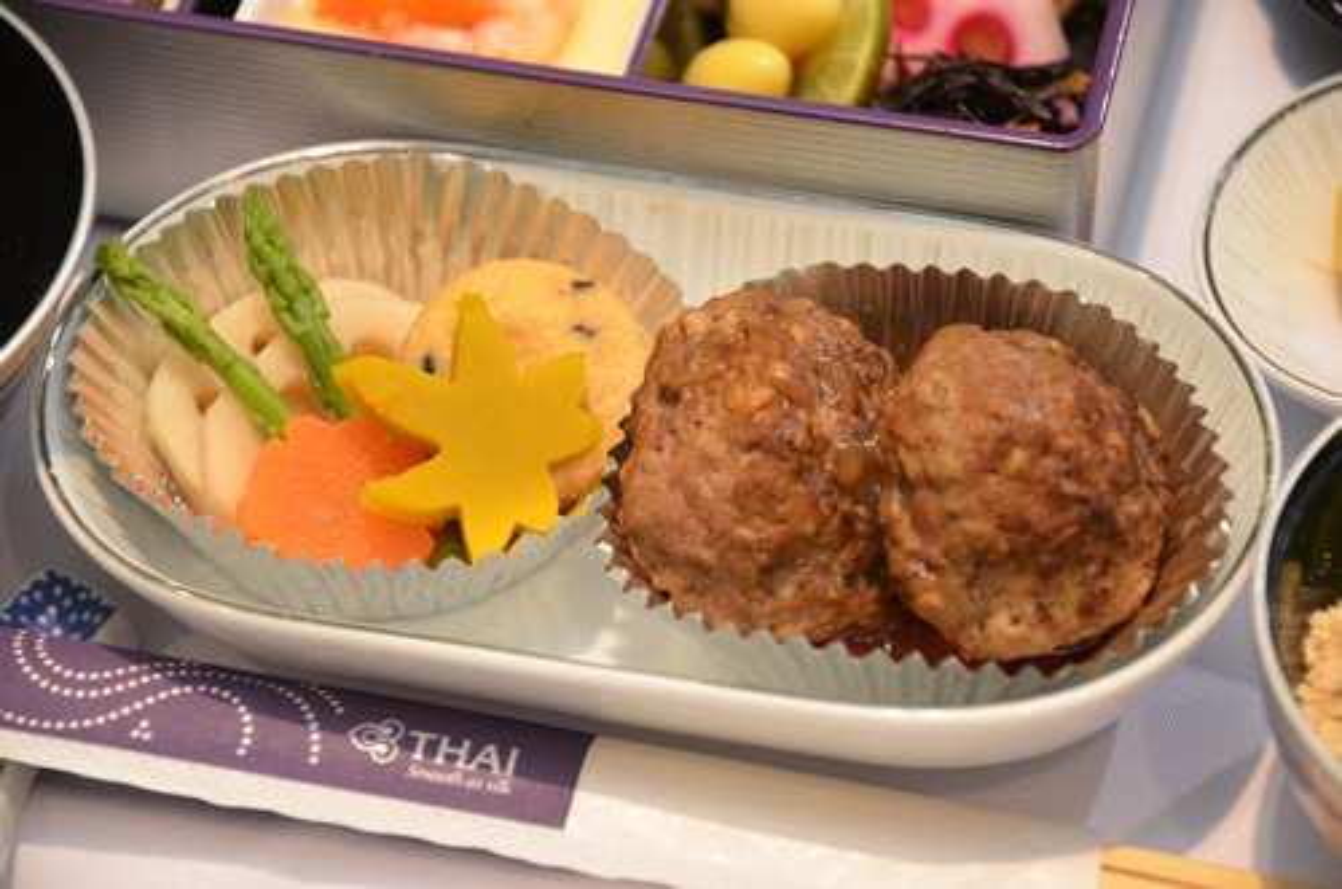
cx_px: 671
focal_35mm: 120
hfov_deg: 17.1
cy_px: 444
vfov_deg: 11.4
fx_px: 4463
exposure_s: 1/100
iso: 500
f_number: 4
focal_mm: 80
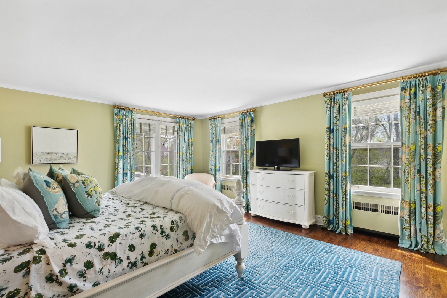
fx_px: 186
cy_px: 149
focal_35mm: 15
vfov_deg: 77.3
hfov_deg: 100.4
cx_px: 224
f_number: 10
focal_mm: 10
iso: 200
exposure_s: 1/10
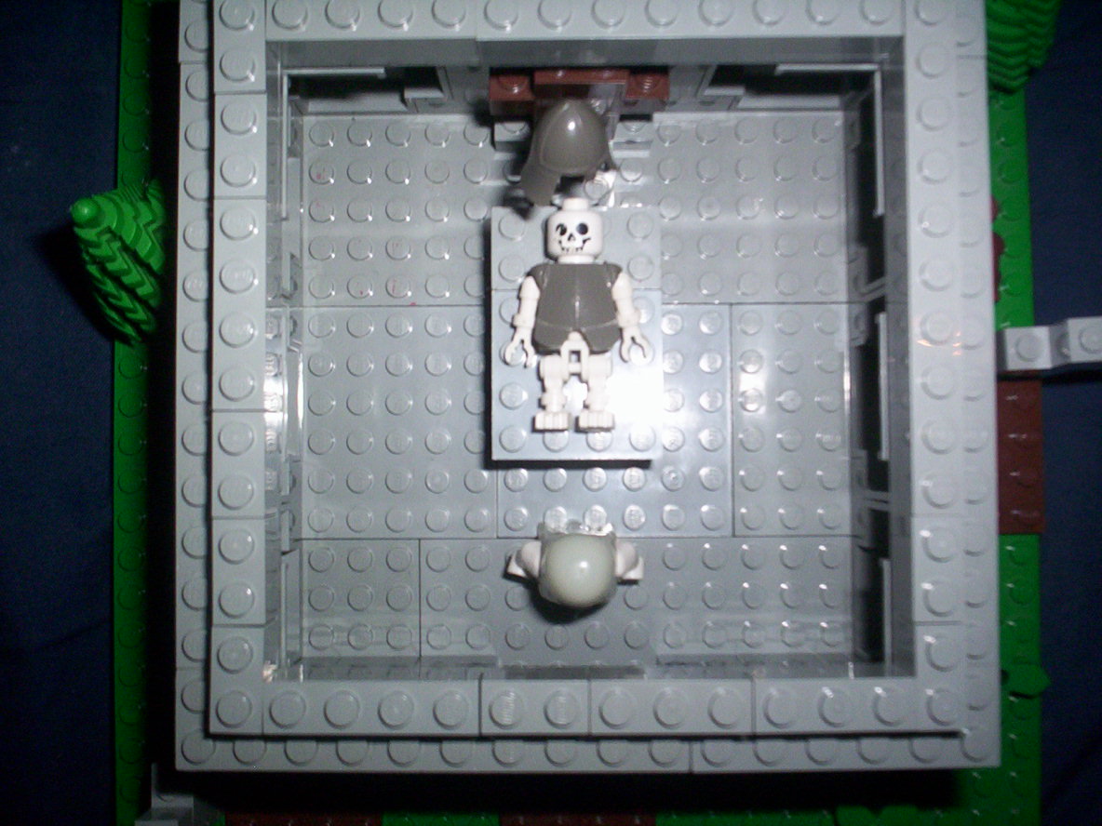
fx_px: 1210
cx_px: 551
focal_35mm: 38
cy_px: 413
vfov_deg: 37.7
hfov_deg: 49.0
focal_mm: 4.99
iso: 140
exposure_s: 1/60
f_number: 4.5
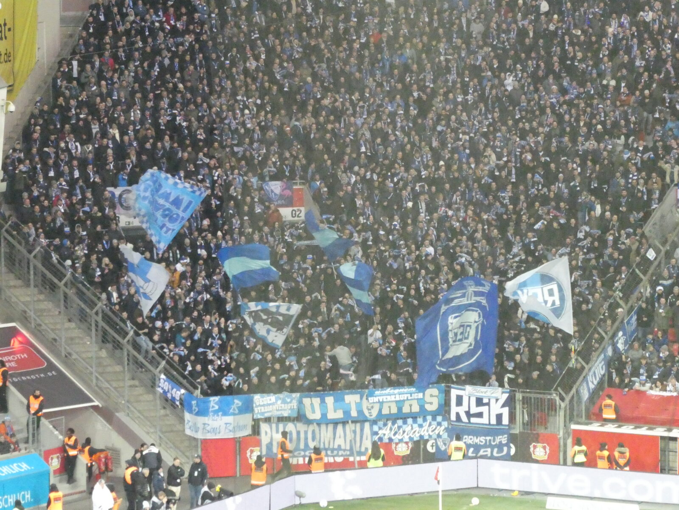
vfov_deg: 7.4
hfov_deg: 9.9
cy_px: 255
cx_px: 340
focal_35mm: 200
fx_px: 3923
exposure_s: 1/100
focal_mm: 35.8
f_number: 5.6
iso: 3200
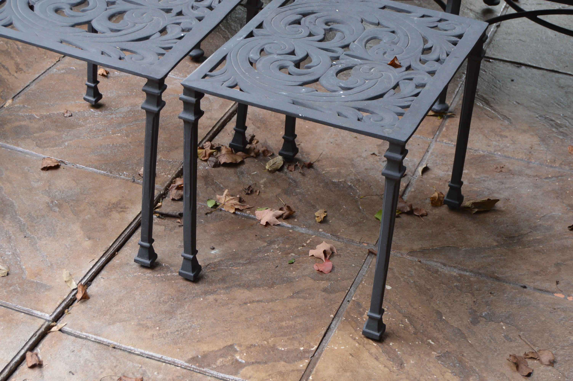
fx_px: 1145
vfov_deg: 18.9
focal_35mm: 72
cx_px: 286
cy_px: 190
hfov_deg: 28.1
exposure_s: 1/60
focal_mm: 48
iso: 400
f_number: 5.3
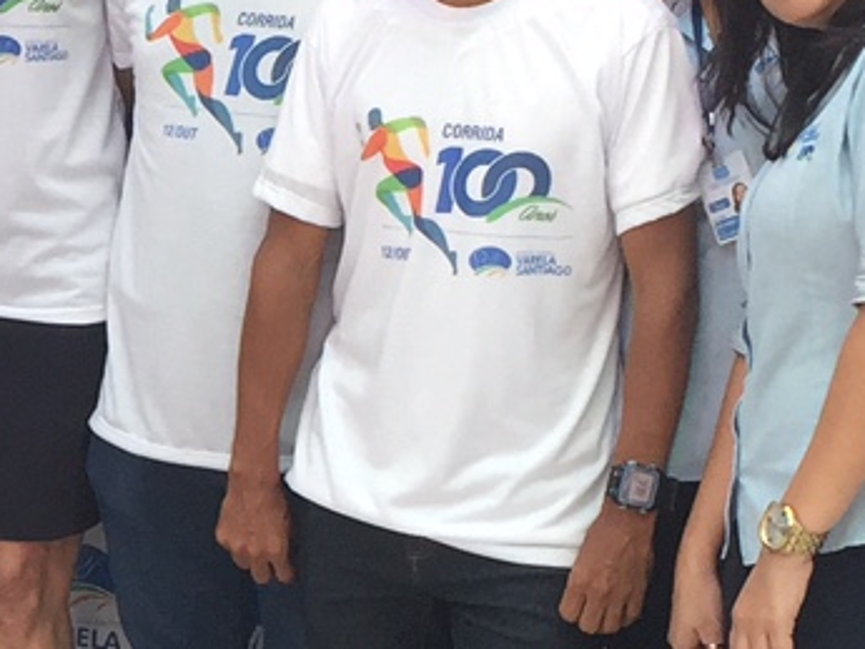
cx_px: -228
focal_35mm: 137
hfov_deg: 13.9
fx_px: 3425
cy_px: 659
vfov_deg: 10.7
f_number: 2.2
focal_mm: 4.15
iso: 50
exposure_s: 1/120
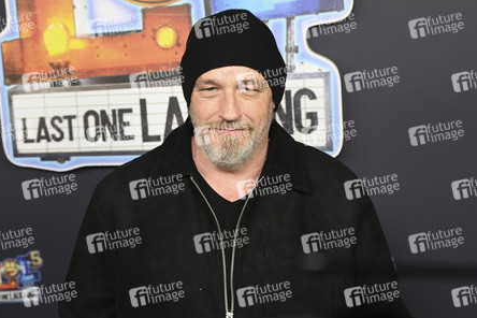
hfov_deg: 30.5
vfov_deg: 20.6
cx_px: 236
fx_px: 874
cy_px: 160
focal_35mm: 66
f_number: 6
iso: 400
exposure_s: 1/160
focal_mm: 65
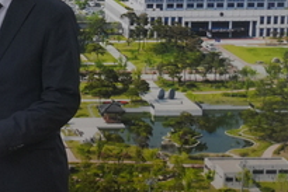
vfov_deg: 10.1
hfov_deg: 14.1
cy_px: 6
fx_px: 1085
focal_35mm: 136
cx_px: -155
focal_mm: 29
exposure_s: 1/160
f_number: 4.5
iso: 1250
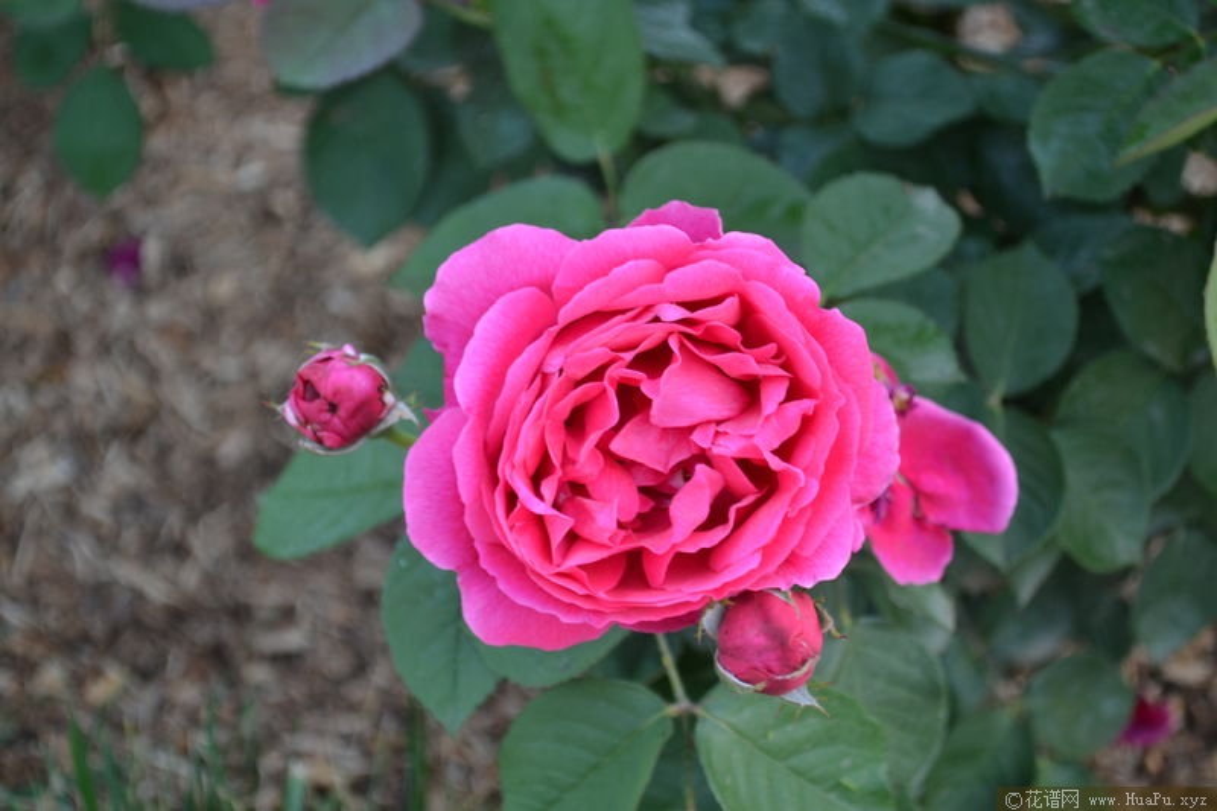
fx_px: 2788
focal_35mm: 82
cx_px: 608
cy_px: 406
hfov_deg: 24.6
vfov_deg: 16.5
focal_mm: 55
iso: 400
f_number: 5.6
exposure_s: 1/80
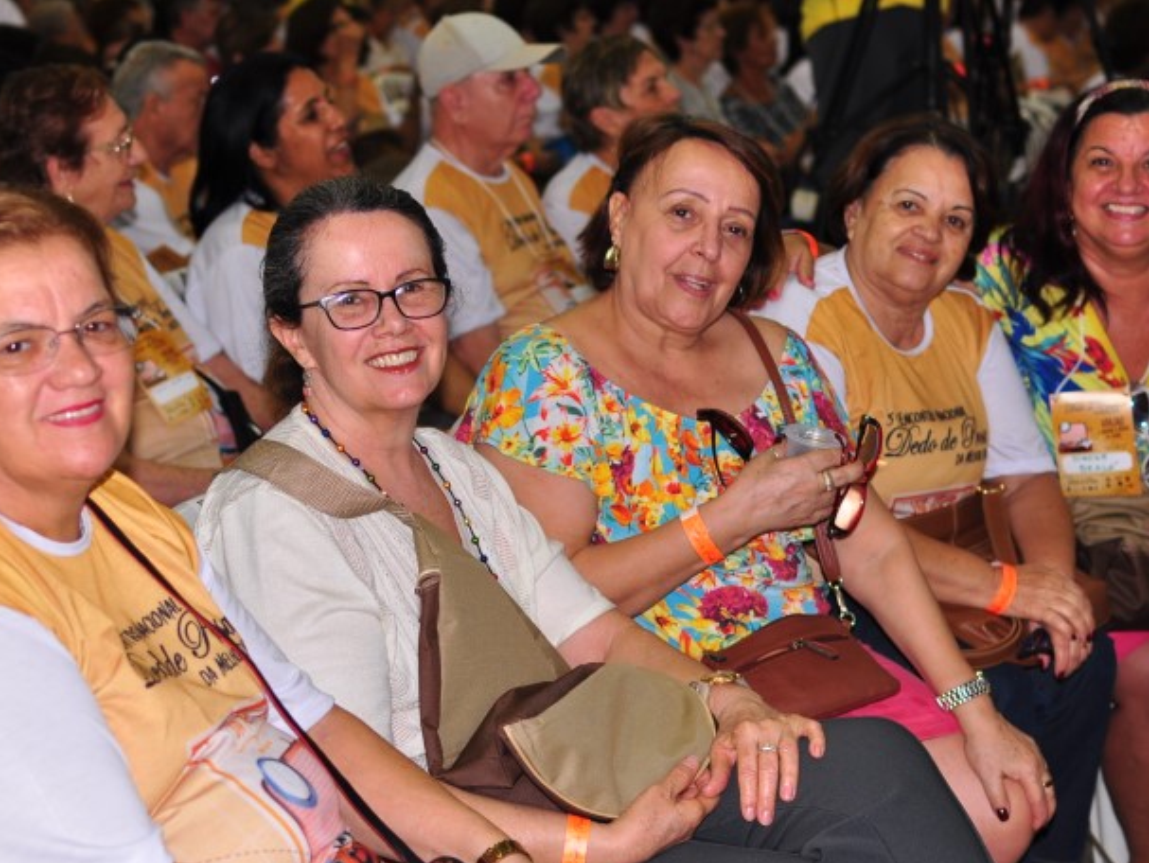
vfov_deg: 19.7
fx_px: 2481
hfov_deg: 26.1
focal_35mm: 75
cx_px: 519
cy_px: 473
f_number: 2.8
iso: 200
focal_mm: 35
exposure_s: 1/60
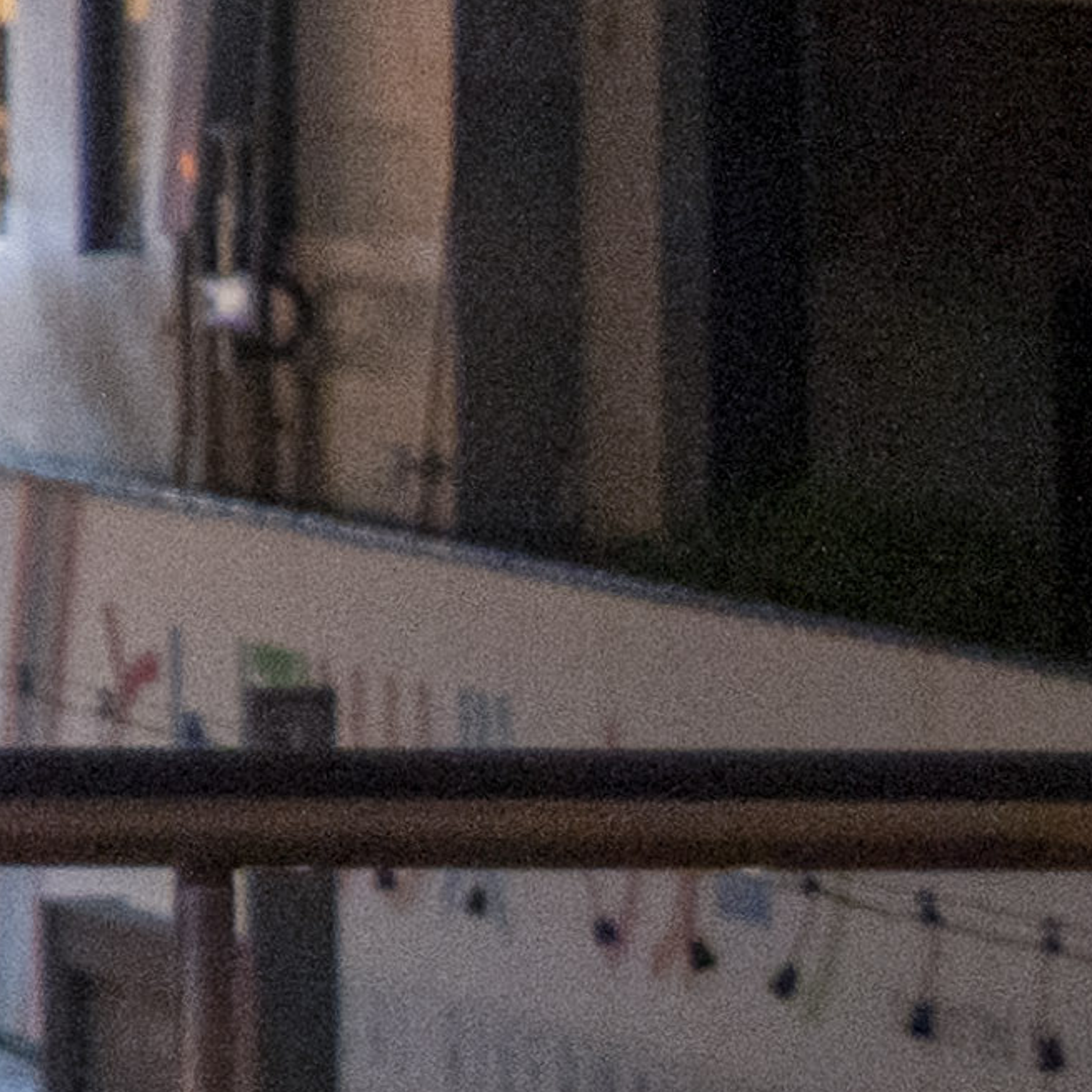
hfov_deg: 4.4
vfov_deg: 4.8
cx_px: -3768
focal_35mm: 362
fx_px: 12916
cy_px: 488
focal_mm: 31
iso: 400
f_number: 4.2
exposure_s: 1/40
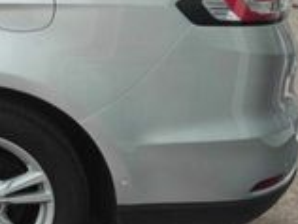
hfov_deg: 17.2
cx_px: -253
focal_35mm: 91
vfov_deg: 16.1
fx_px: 785
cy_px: 29
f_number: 1.7
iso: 64
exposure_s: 1/298
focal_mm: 6.06
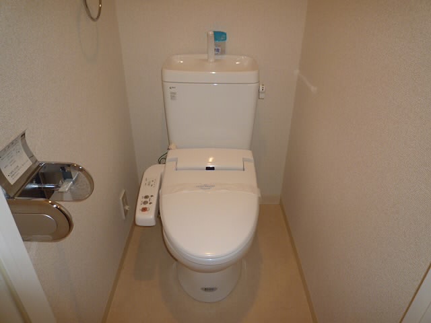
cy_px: 162
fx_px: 311
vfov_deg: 54.9
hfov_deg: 69.4
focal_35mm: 25
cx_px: 216
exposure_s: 1/30
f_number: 2.8
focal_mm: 4.4
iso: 100
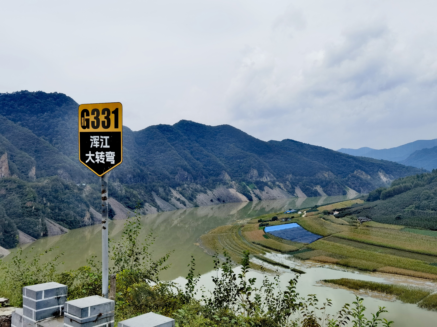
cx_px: 218
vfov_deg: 41.8
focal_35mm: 34
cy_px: 164
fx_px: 429
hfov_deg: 54.0
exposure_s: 1/3817
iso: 50
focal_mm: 6.67
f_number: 1.9
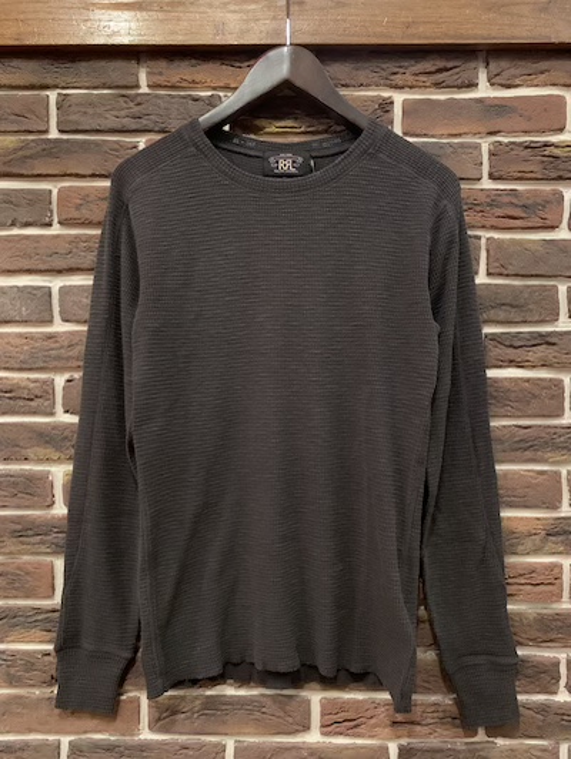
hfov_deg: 53.1
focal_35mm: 26
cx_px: 286
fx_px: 571
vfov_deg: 67.3
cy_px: 380
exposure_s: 1/24
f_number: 1.8
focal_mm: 4.25
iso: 640
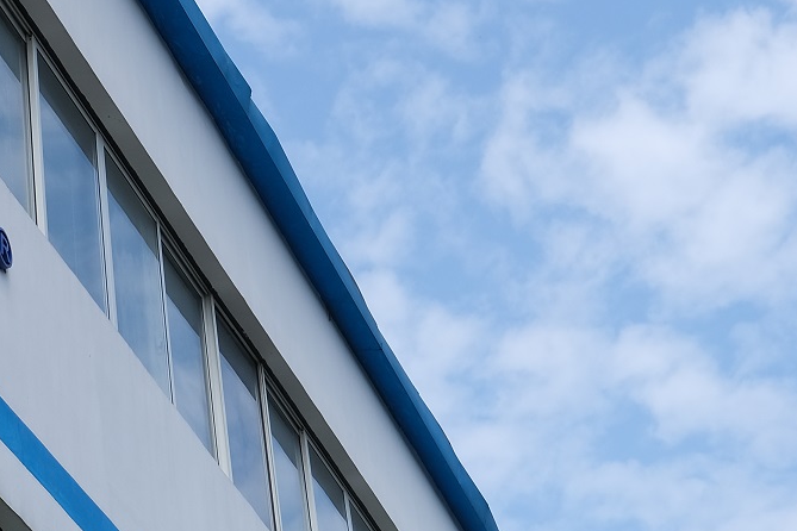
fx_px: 2479
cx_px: 214
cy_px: 14
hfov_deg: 18.2
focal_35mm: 112
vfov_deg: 12.1
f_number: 3.2
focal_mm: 26.5
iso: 160
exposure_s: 1/2000
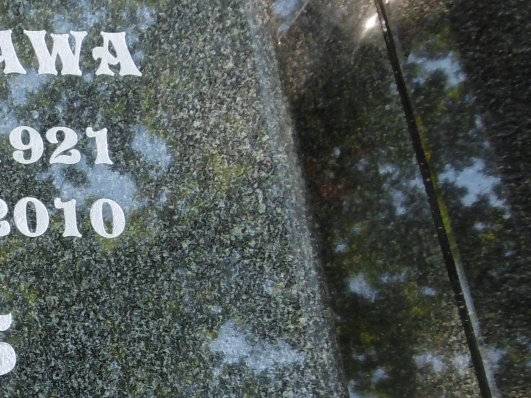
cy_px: 368
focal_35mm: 88
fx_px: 1350
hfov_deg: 20.1
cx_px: -185
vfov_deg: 16.5
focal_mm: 4.3
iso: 100
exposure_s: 1/80
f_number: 3.1
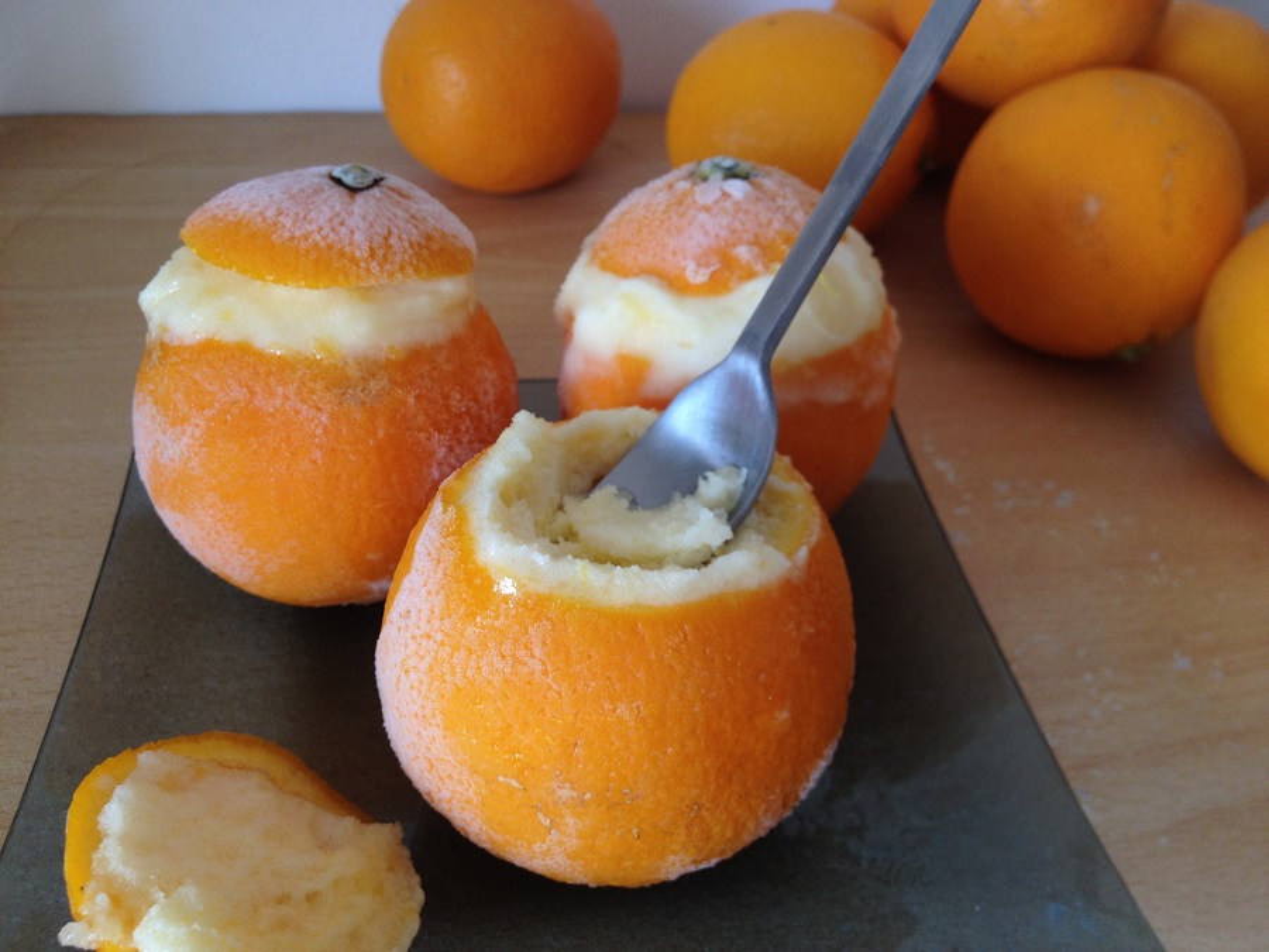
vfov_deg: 40.7
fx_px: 1283
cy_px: 476
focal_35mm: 35
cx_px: 634
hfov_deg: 52.6
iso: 50
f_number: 2.4
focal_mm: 4.28
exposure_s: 1/40
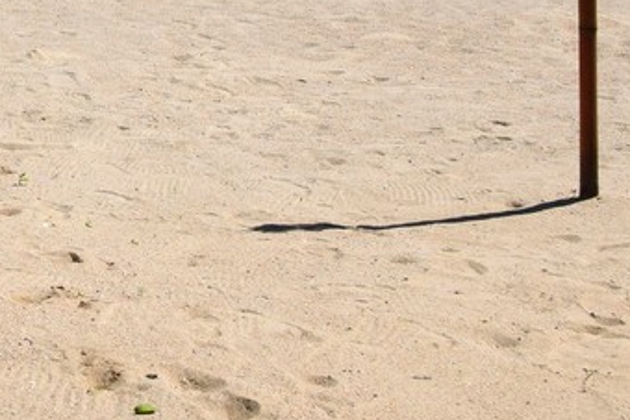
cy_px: -93
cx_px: -182
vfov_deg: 11.3
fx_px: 2083
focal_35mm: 119
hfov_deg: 16.3
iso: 200
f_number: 11
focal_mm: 24
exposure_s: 1/500
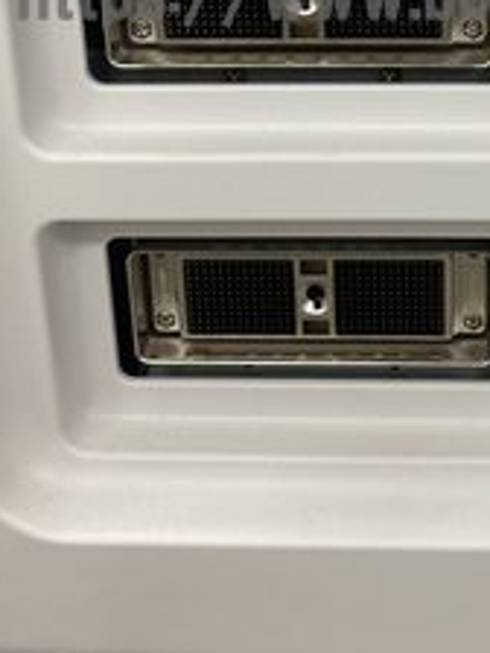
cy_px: 3
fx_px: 1170
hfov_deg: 23.0
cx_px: 449
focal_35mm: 62
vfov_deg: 29.2
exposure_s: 1/120
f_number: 1.8
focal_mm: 4.25
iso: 100
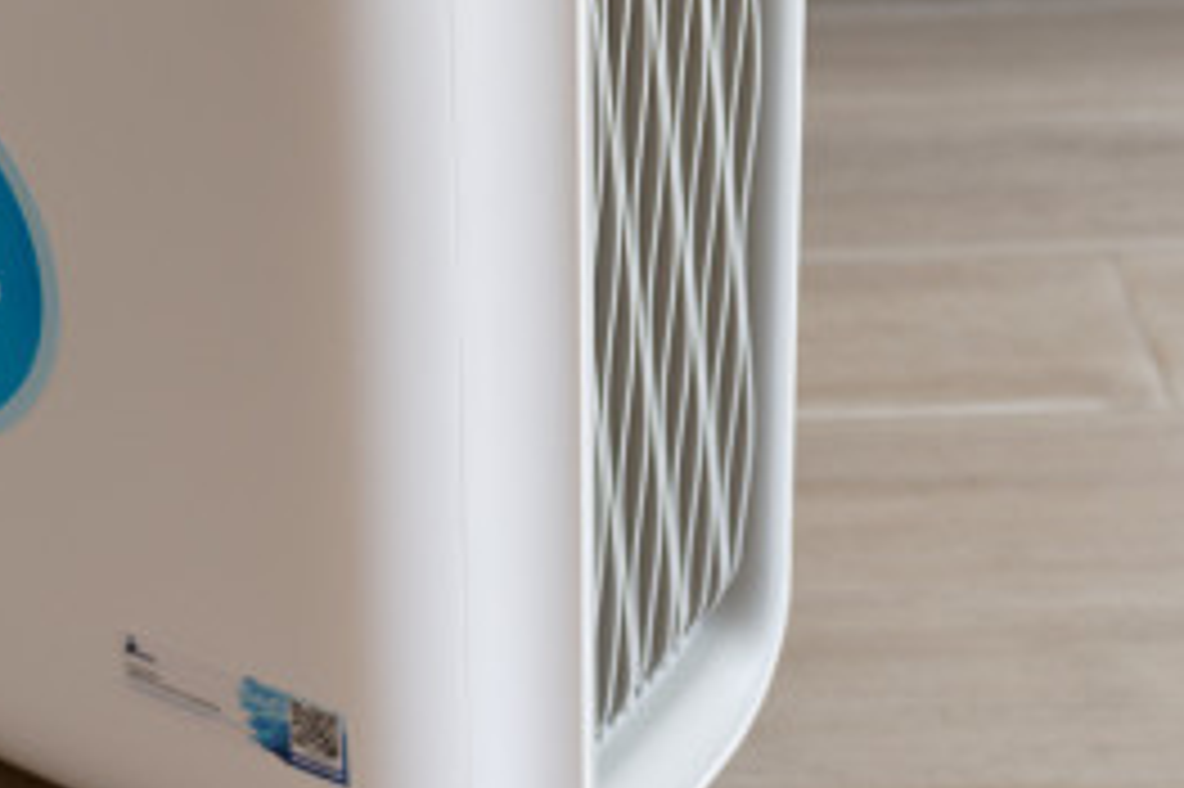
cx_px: 257
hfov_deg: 21.0
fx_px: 3155
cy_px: -59
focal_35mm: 96
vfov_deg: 14.0
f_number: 4
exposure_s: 1/40
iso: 320
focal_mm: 35
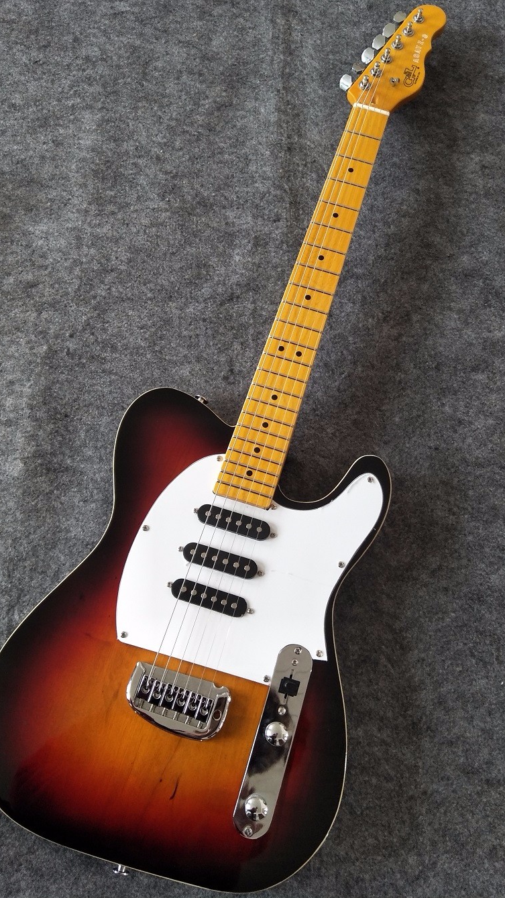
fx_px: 643
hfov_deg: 42.9
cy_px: 442
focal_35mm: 27
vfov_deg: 69.9
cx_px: 271
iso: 117
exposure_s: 1/33
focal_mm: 4.1
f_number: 1.7
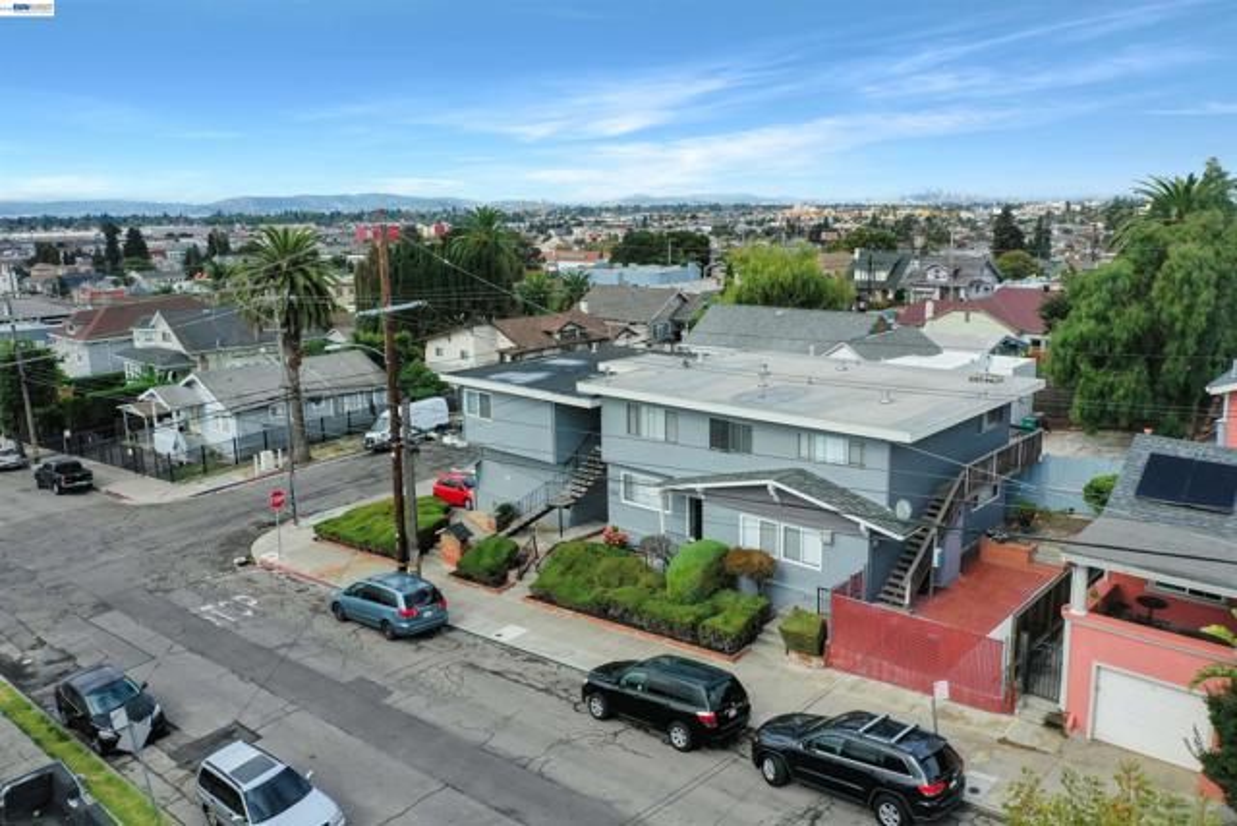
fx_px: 962
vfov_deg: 46.4
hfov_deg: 65.5
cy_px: 413
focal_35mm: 28
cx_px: 618
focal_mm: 10.26
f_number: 6.3
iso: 100
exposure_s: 1/640
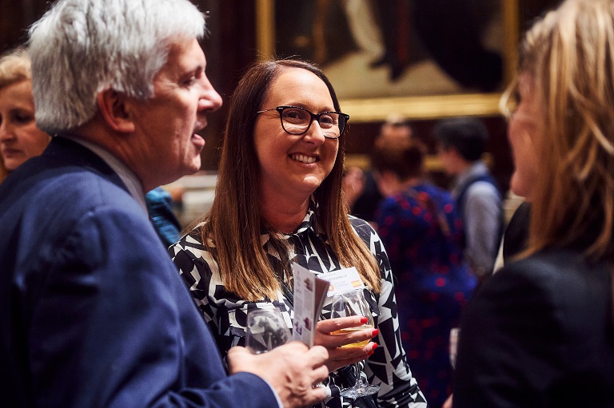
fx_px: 1193
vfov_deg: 19.4
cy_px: 204
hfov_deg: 28.9
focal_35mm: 70
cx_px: 307
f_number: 2.8
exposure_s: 1/250
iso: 2000
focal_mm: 70
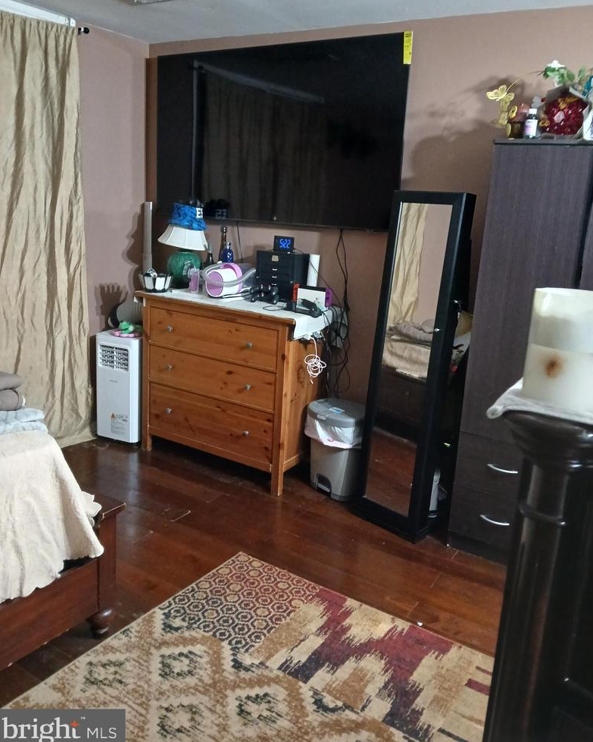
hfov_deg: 51.5
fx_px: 614
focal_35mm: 28
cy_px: 343
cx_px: 299
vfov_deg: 62.1
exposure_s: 1/20
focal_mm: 3.98
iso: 500
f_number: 1.8
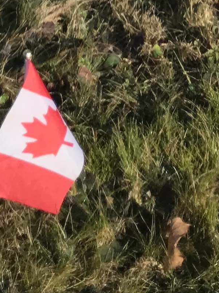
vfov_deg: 11.7
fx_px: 1198
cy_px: -375
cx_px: 13
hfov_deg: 10.4
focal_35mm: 142
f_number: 1.8
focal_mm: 3.99
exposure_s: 1/2519
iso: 20
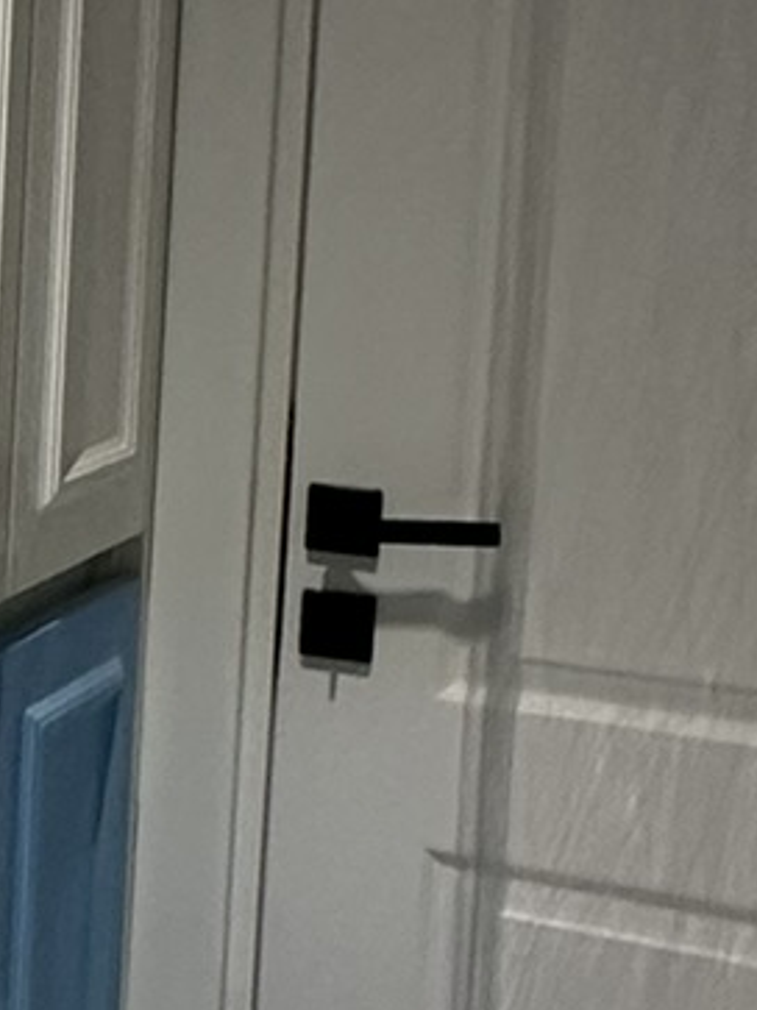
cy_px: 353
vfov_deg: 24.6
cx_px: -980
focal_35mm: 79
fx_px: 2305
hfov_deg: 14.0
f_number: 2.2
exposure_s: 1/100
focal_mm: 2.22
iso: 250
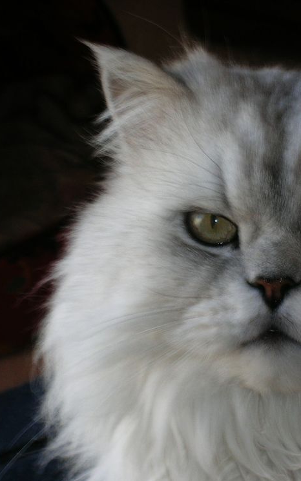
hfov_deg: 9.0
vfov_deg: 14.4
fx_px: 1904
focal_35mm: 145
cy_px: 241
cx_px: 242
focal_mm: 17.1
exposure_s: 1/30
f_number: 4.9
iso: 50
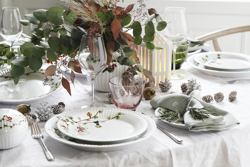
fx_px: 590
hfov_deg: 23.9
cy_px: 84
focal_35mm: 85
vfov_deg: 16.1
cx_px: 125
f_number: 10
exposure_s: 1/1.3
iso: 400
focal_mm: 85
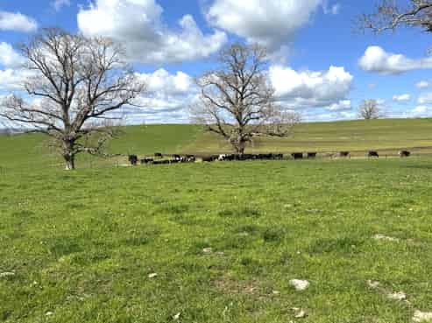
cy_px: 162
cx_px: 216
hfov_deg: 55.4
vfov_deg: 42.9
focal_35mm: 33
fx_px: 412
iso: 80
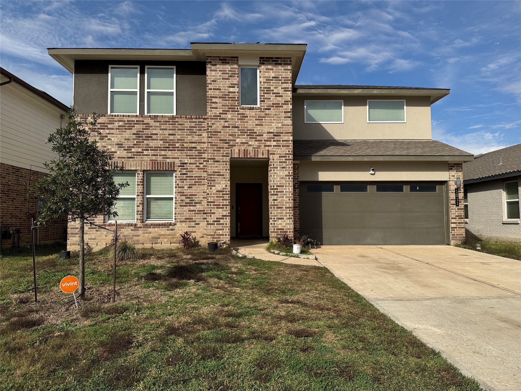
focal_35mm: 24
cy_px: 196
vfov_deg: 56.8
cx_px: 260
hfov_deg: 71.6
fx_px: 361
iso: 80
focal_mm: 6.76
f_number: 1.78
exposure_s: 1/6410
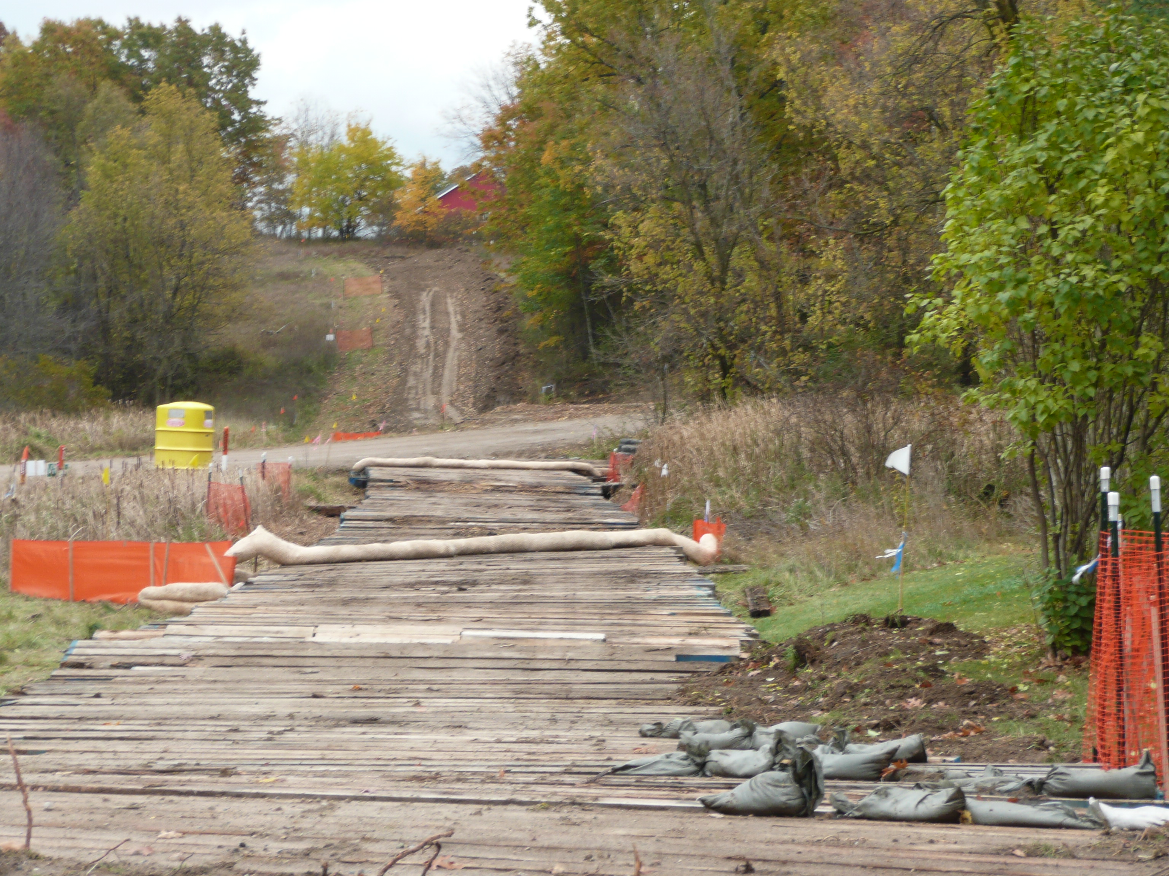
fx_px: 3006
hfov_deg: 22.0
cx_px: 584
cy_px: 438
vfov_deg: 16.6
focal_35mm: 89
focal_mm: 14.7
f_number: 4.7
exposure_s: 1/40
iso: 100
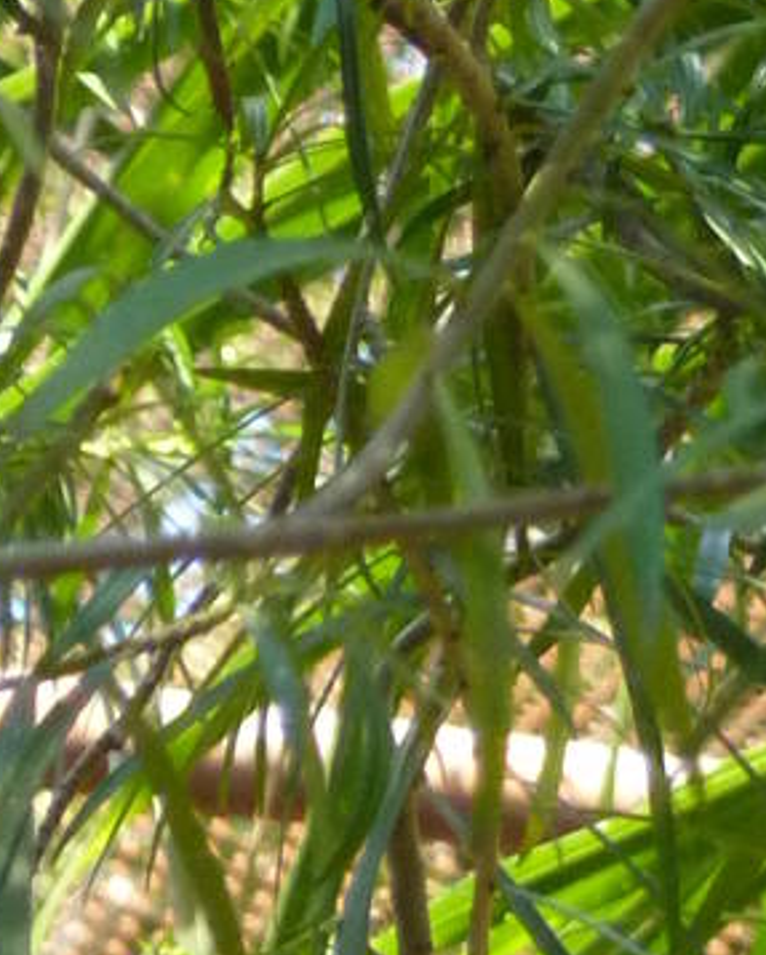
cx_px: 1433
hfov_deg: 1.2
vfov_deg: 1.5
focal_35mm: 1307
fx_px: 36991
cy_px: -638
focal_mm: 49.2
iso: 320
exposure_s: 1/125
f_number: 4.9
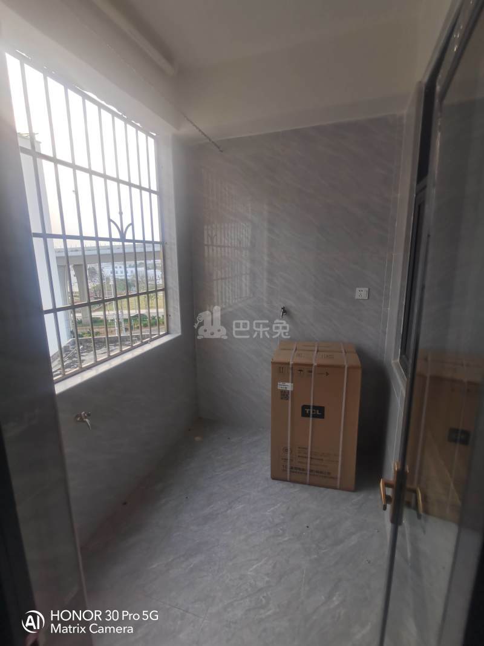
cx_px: 242
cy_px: 323
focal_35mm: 17
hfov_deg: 74.7
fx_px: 317
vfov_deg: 91.0
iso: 125
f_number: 2.2
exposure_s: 1/50
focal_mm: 2.2
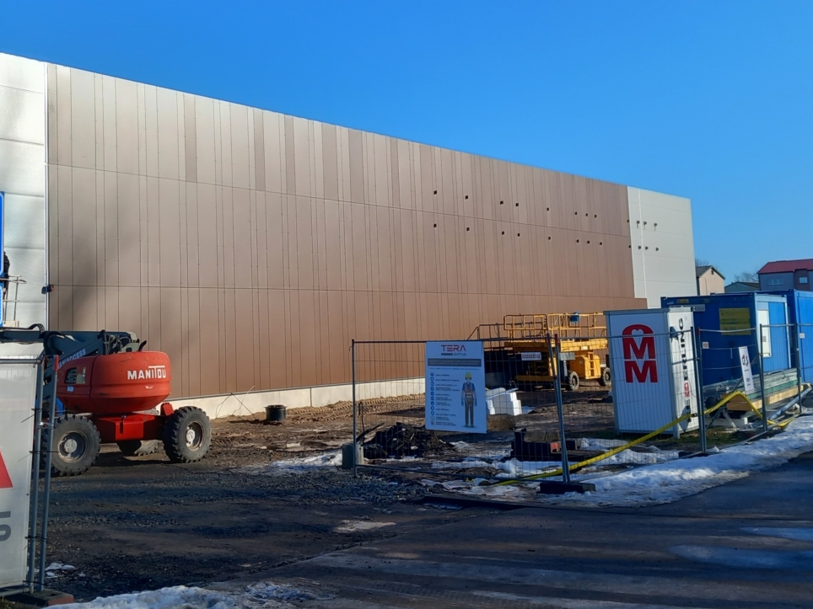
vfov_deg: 33.4
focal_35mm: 43
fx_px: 1010
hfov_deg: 43.6
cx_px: 327
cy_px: 216
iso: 20
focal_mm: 4
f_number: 1.8
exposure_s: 1/454
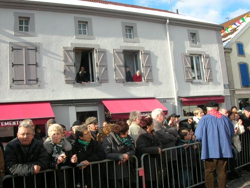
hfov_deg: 52.6
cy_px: 94
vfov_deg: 40.7
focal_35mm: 35
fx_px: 253
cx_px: 125
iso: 50
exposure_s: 1/136
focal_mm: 5.8
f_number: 5.6
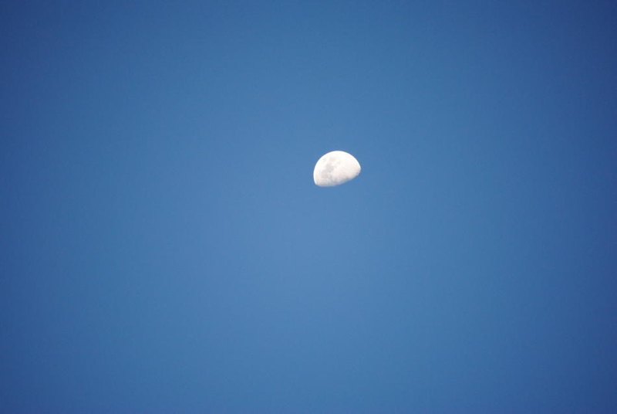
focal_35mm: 300
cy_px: 207
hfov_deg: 6.9
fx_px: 5149
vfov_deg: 4.6
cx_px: 308
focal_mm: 200
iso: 400
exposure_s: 1/250
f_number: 5.6
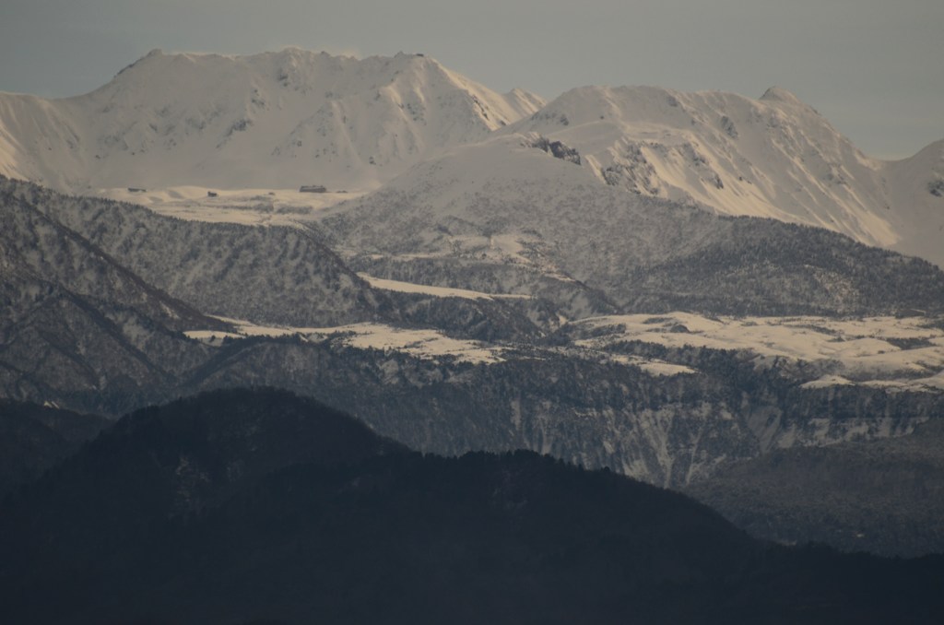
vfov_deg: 3.0
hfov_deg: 4.6
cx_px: 472
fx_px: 11774
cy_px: 312
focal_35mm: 450
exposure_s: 1/2000
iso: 200
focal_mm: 300
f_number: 5.6
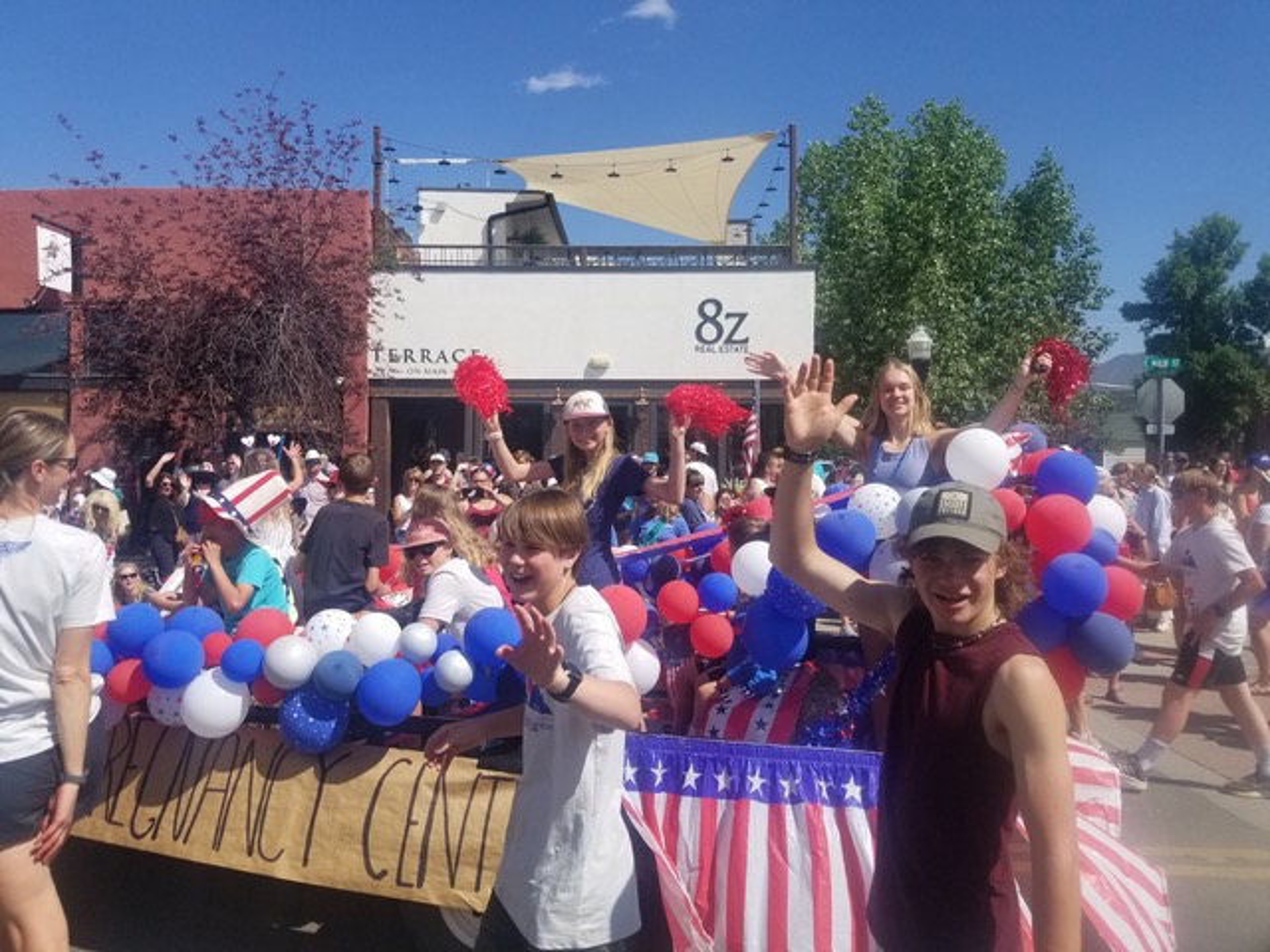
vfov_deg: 53.1
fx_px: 954
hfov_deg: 67.3
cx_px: 635
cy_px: 476
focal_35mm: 26
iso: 50
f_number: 1.7
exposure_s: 1/2904
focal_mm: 4.25
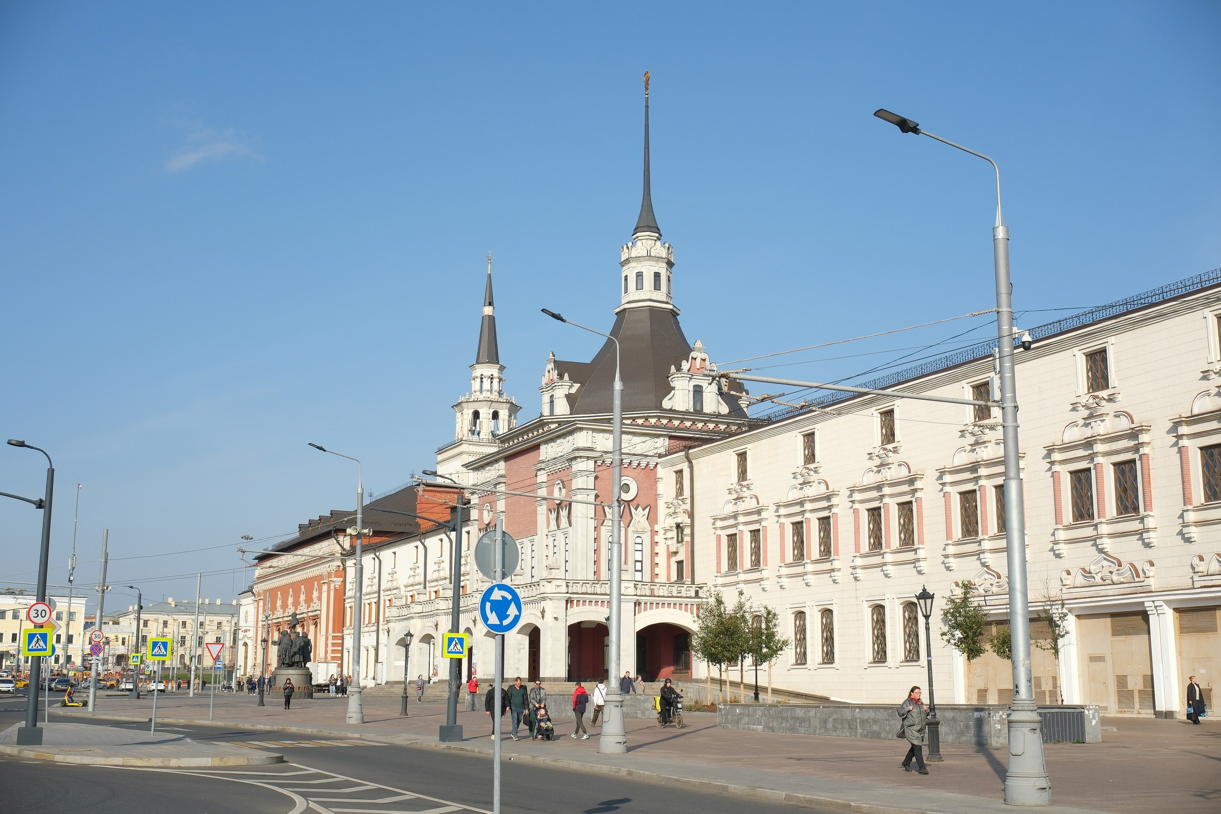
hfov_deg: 47.4
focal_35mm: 41
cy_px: 407
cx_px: 610
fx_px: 1391
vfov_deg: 32.6
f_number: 8
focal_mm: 27
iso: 250
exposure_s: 1/500
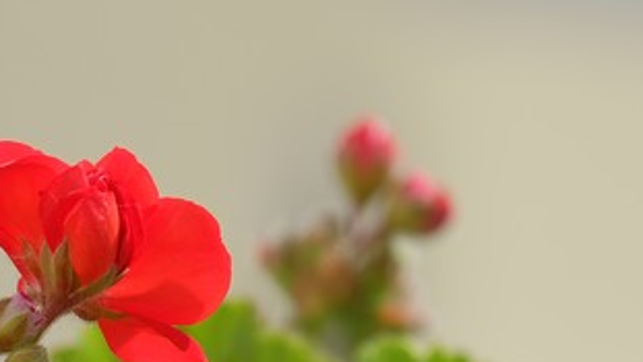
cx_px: -27
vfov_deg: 1.2
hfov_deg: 2.1
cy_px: 345
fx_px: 17819
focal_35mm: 1045
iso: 200
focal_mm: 230
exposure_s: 1/280
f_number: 10
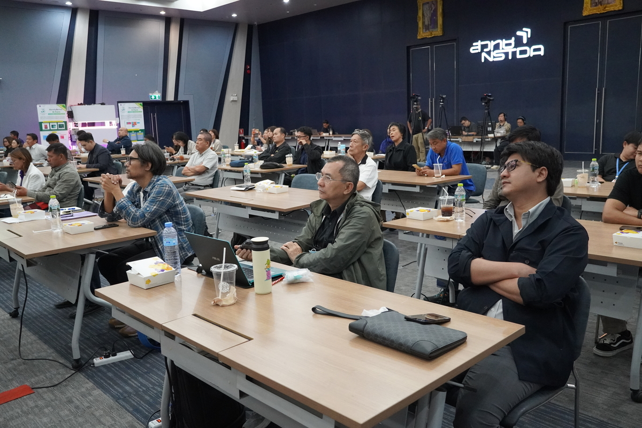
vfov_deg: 41.7
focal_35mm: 32
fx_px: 562
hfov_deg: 59.5
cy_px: 214
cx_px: 321
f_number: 4
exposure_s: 1/160
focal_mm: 21
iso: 4000
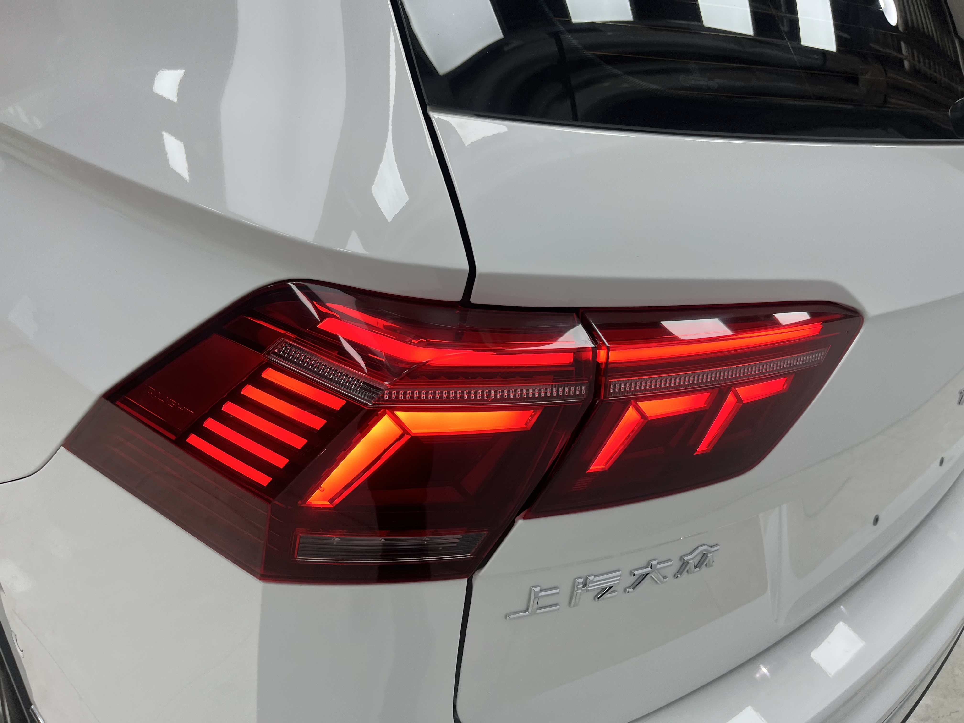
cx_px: 482
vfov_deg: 53.1
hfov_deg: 67.3
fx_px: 724
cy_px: 362
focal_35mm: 26
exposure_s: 1/125
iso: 50
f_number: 1.6
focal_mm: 5.1
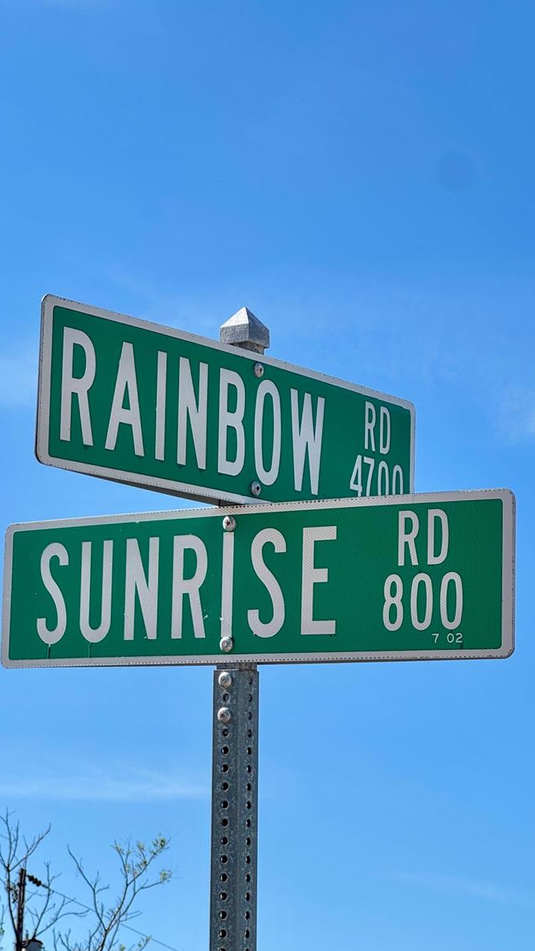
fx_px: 2144
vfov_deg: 25.0
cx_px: 264
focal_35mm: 85
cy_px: 471
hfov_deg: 14.2
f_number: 2.8
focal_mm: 9
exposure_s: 1/395
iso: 25
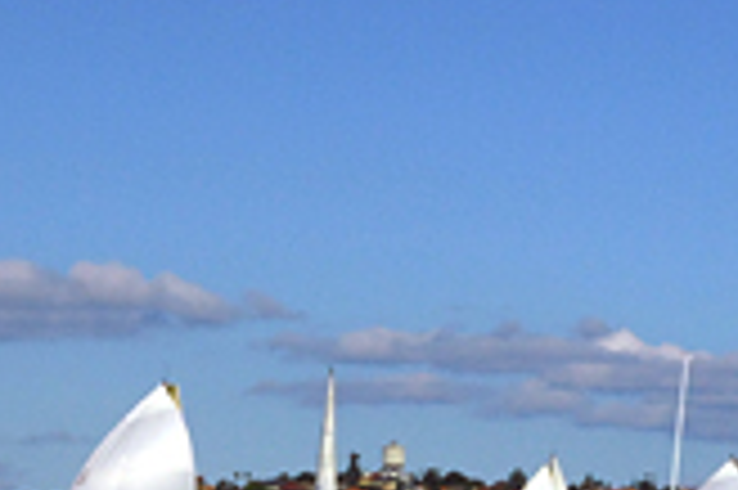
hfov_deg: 8.3
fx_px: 5055
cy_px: 7
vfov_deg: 5.5
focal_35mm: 247
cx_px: 796
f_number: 20
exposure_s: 1/320
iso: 400
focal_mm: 45
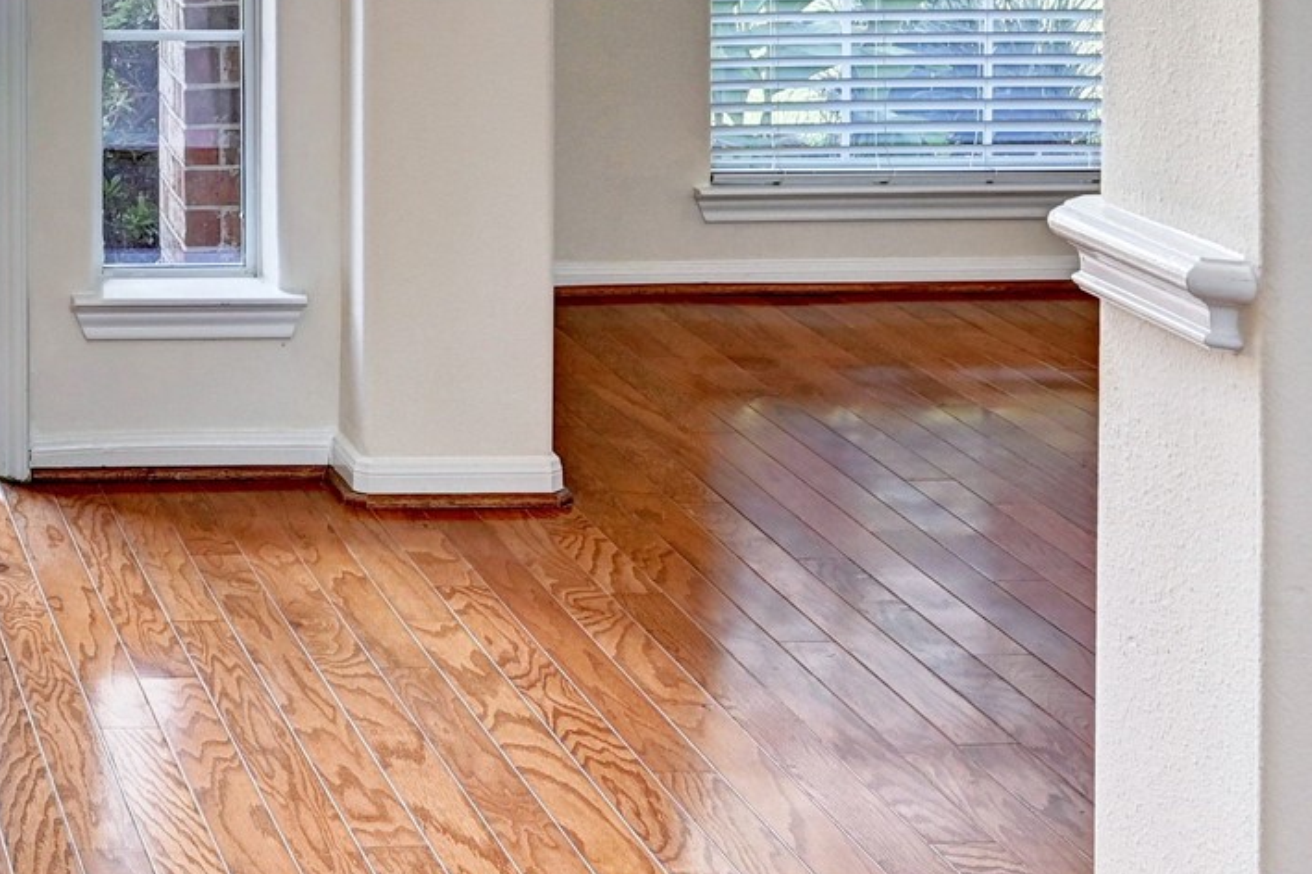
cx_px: -318
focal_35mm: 92
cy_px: -259
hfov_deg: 20.5
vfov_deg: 14.3
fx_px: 3351
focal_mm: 30
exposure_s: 1/40
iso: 400
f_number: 8
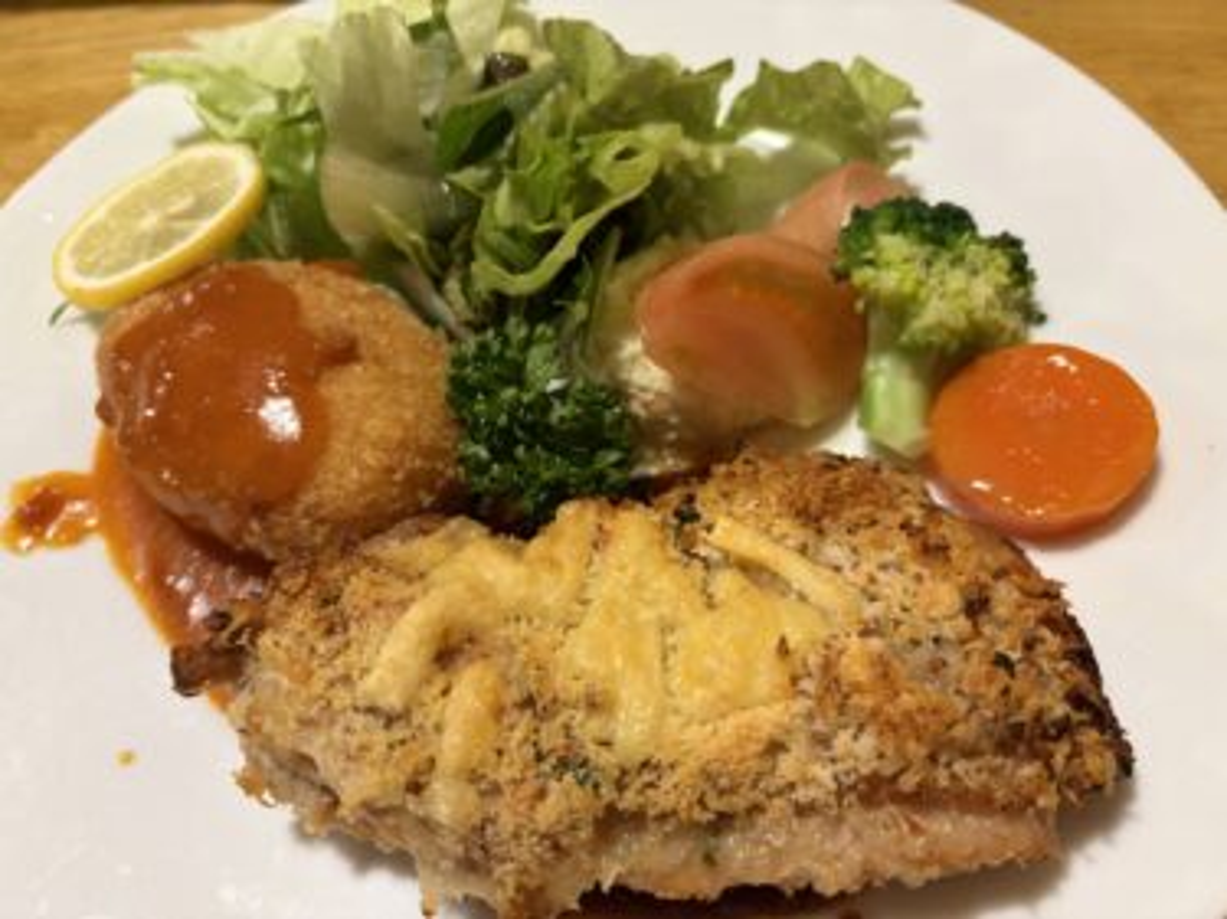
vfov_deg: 53.0
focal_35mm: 26
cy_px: 460
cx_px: 614
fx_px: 921
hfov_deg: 67.3
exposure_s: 1/56
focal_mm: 5.96
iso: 200
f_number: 1.6
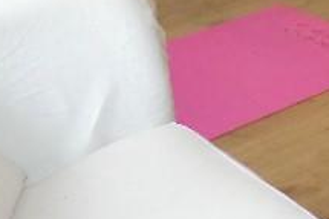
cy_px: -66
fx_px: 1087
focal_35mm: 119
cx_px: 444
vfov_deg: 11.2
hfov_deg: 16.2
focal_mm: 4.3
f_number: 3.2
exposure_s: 1/60
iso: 320
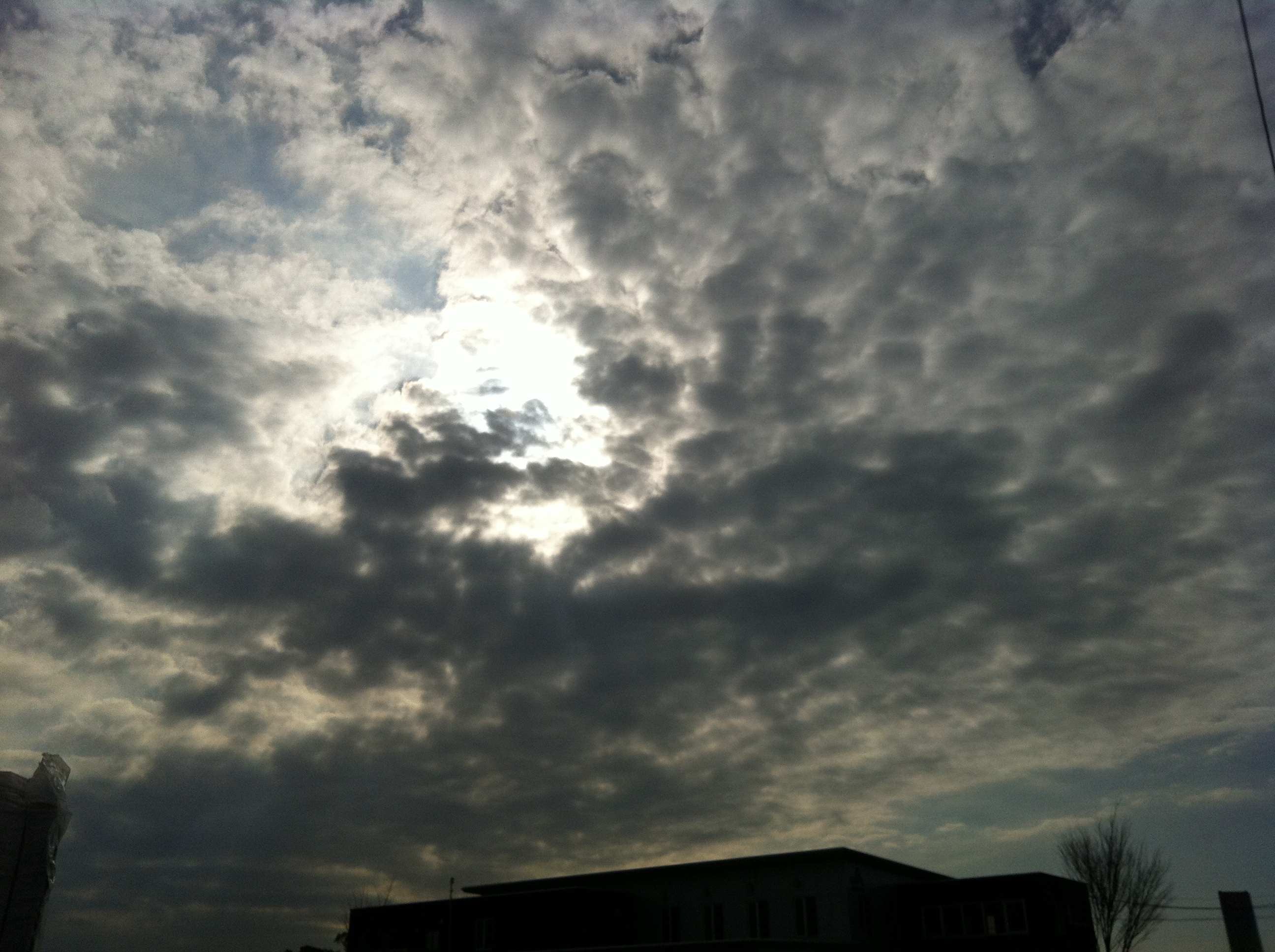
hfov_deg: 52.7
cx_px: 638
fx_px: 1287
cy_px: 476
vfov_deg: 40.6
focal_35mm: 35
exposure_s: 1/10055
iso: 80
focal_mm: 3.85
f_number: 2.8
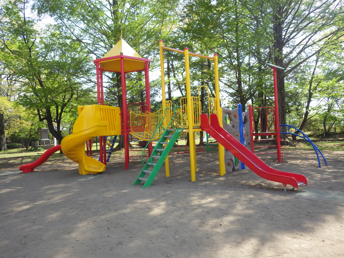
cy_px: 129
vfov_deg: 54.9
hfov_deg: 69.4
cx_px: 172
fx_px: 248
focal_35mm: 25
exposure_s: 1/500
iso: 125
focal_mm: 4.5
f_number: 2.8
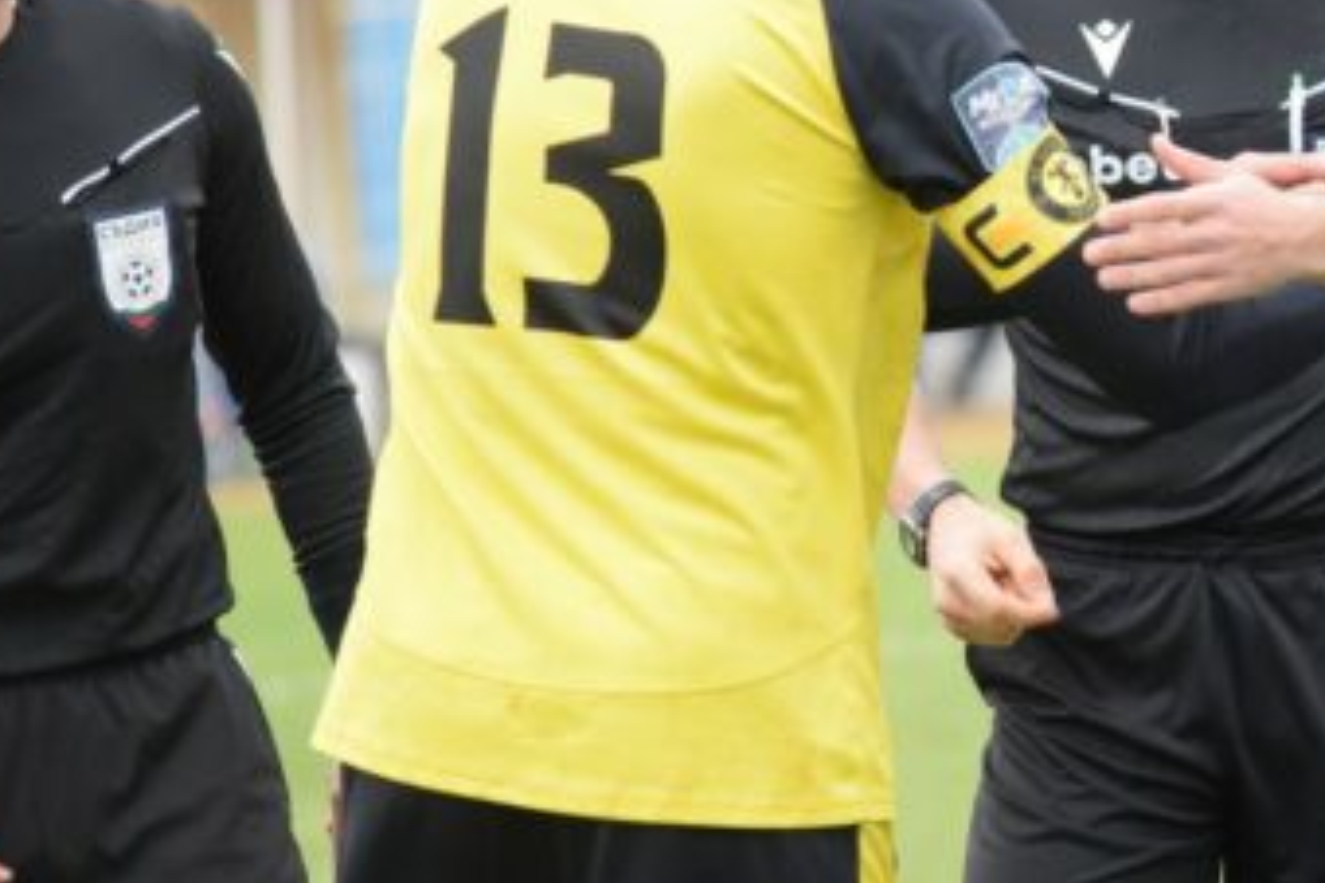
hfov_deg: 3.8
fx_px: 20018
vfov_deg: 2.5
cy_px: 215
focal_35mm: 544
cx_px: 1173
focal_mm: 195
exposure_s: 1/800
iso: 1600
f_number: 5
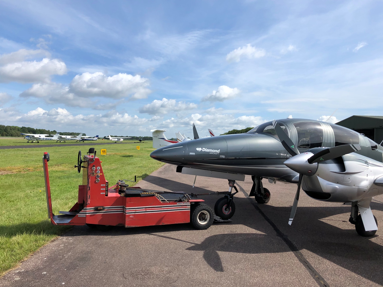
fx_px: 310
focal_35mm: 28
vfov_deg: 49.8
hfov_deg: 63.4
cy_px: 144
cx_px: 192
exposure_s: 1/2667
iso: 20
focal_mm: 3.99
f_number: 1.8
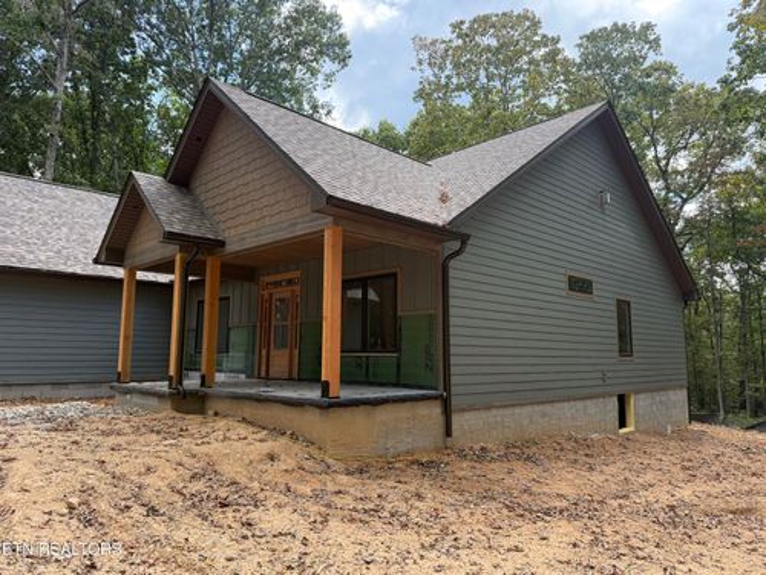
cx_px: 383
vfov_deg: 56.8
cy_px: 288
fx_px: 531
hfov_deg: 71.6
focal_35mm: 24
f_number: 1.78
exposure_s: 1/735
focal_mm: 6.76
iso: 100
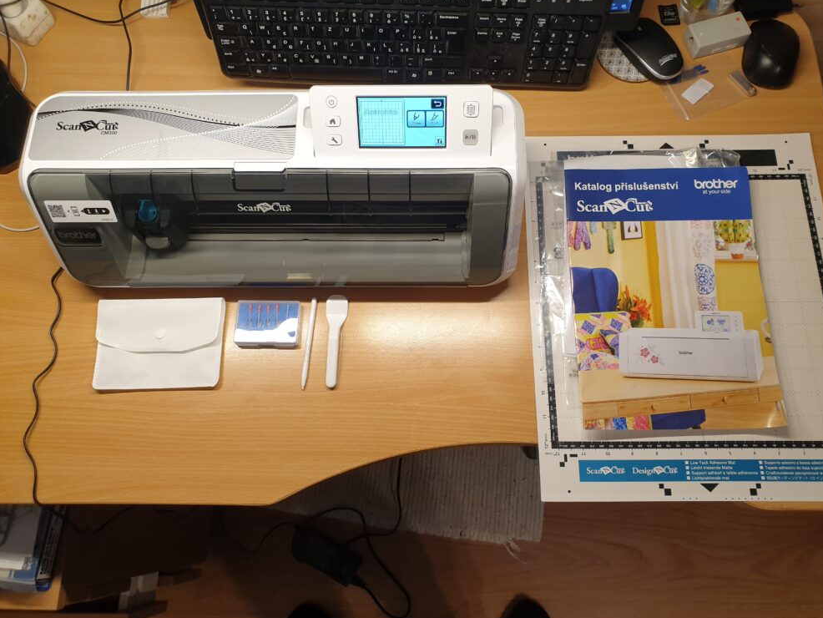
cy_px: 303
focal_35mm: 27
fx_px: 642
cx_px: 427
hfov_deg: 65.3
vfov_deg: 51.4
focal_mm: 4.3
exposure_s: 1/50
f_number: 2.4
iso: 160
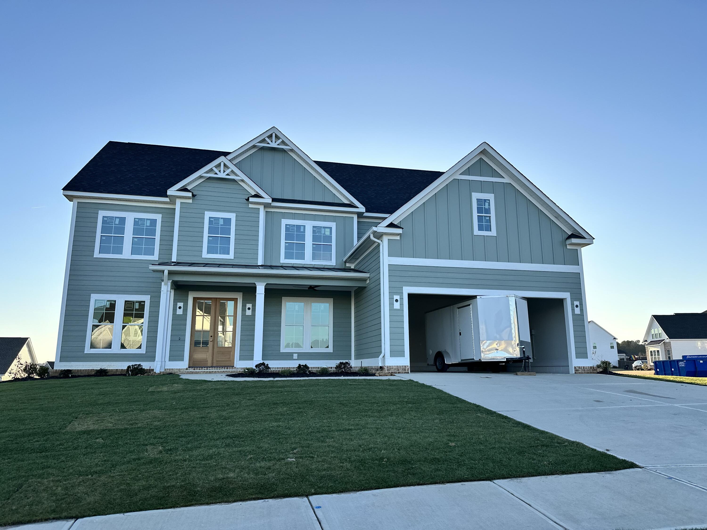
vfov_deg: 56.8
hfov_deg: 71.6
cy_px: 265
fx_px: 490
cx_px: 354
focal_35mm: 24
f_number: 1.78
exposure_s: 1/2203
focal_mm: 6.86
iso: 80
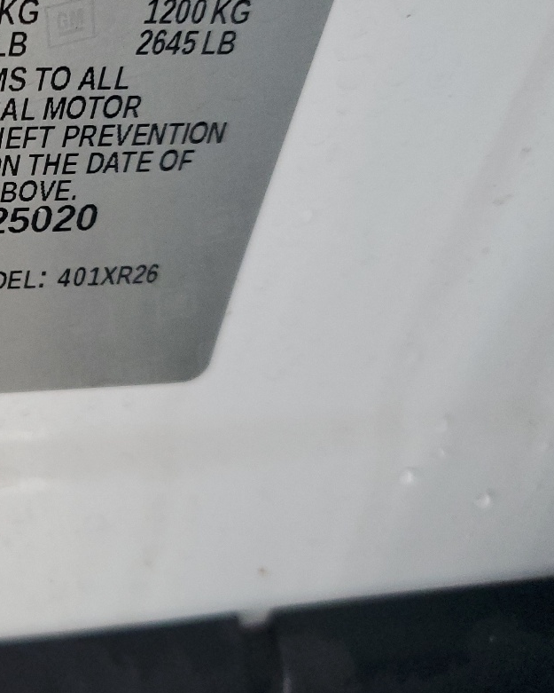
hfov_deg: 26.2
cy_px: 237
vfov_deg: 35.7
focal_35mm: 52
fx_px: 1066
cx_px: -96
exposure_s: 1/60.2
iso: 148
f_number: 1.5
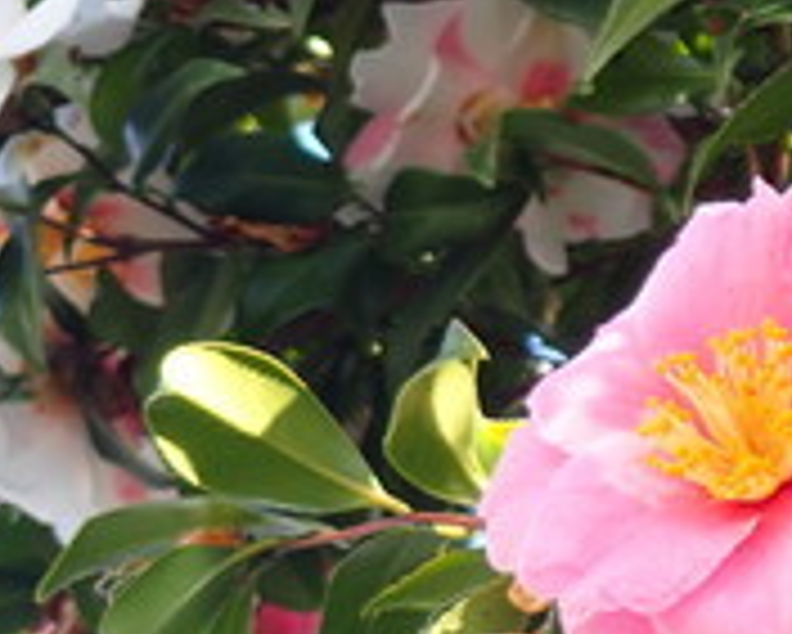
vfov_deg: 6.2
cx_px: 698
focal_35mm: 249
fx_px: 5840
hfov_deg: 7.7
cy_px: 472
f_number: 4.9
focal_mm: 18
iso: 200
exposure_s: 1/125
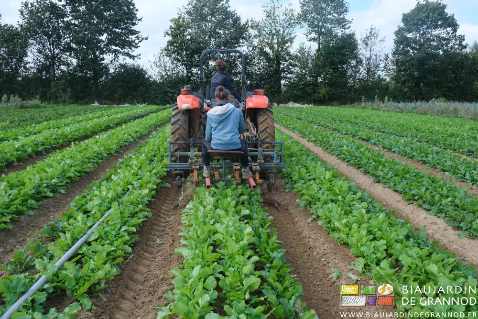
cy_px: 160
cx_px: 239
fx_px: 412
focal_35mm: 31
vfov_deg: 42.3
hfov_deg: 60.3
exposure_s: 1/280
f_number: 7.1
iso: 320
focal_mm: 20.5
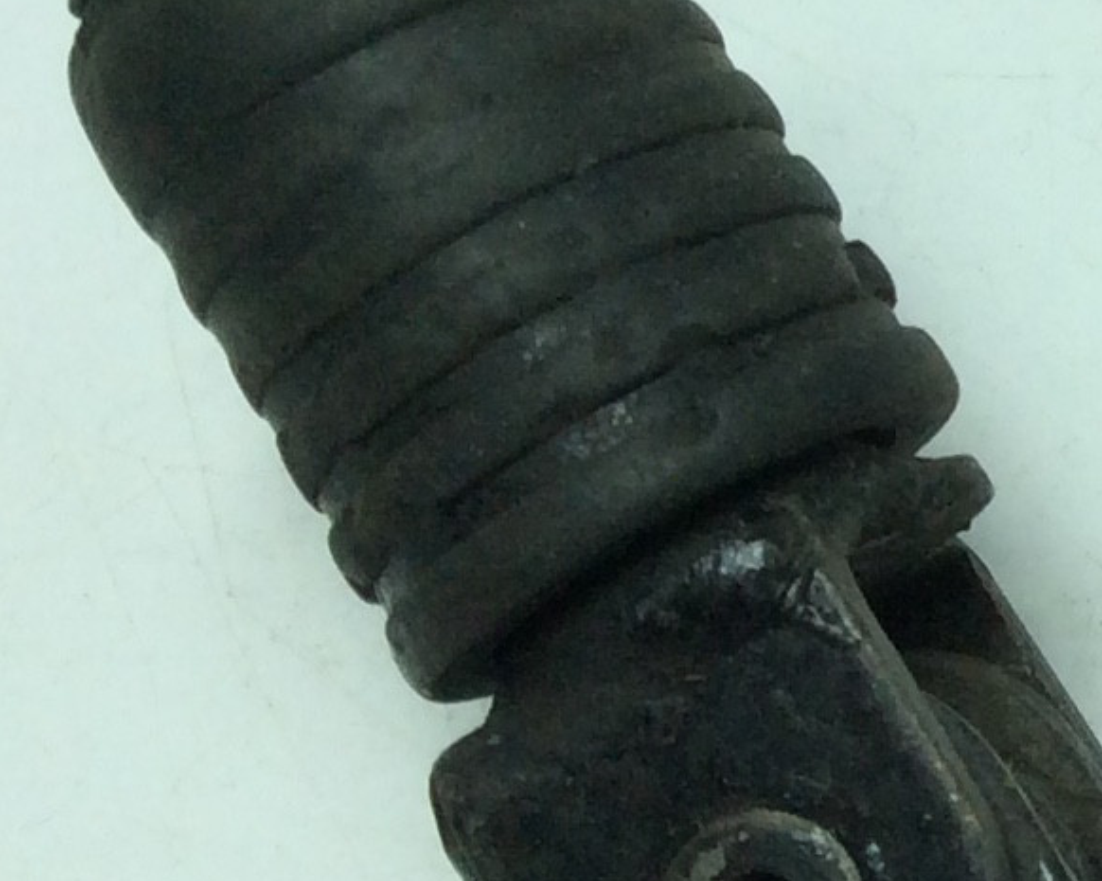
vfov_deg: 11.1
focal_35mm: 139
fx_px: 4531
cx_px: 2314
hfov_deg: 12.1
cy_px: 224
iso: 32
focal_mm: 3.3
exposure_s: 1/596
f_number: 2.4
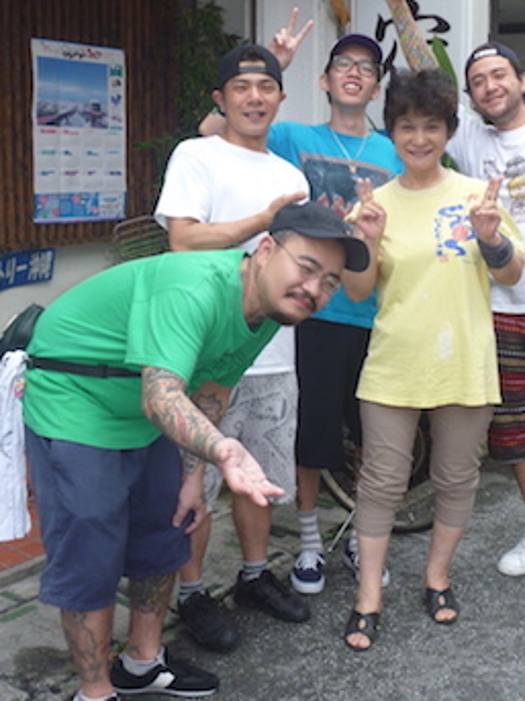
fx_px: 991
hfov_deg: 29.6
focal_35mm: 49
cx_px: 296
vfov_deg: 38.9
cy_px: 327
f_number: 3.5
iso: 100
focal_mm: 6.3
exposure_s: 1/200
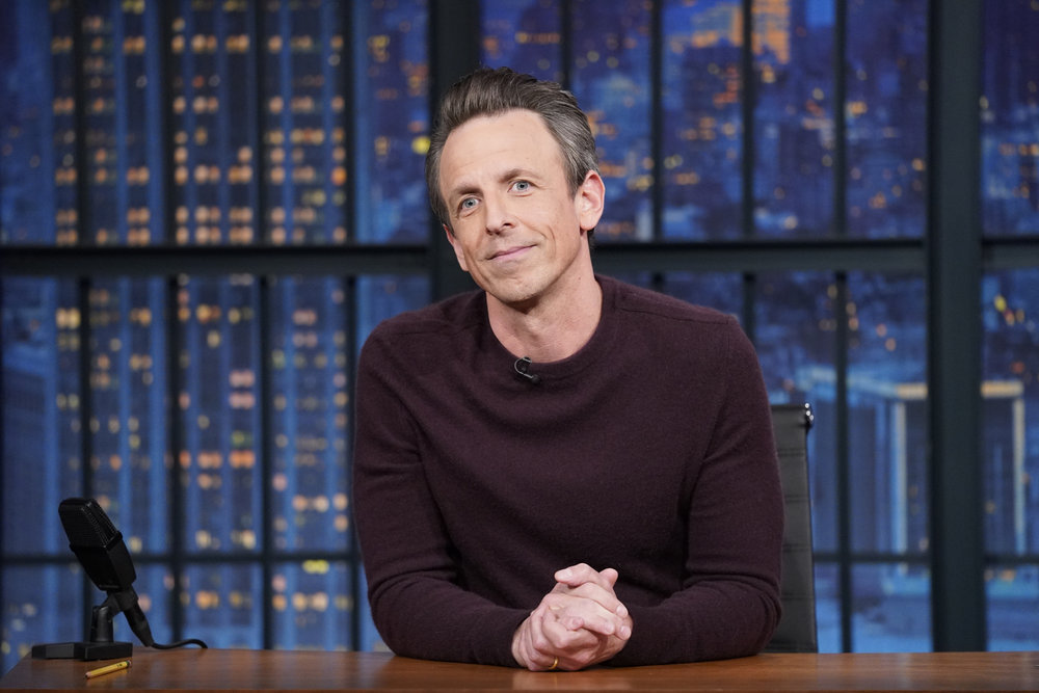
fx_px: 5773
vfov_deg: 6.9
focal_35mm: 200
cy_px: 346
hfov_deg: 10.3
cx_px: 520
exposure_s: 1/160
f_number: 3.5
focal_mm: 200
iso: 5000
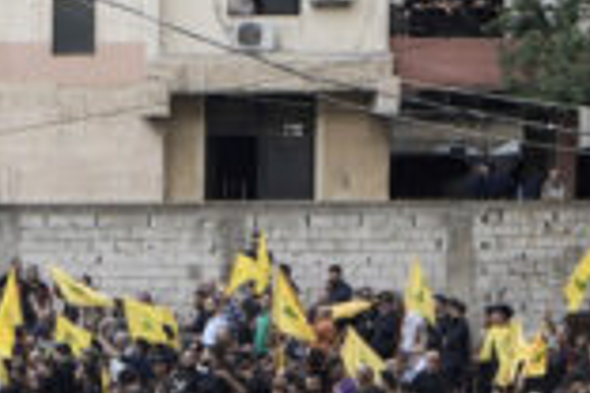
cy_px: 459
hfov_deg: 8.5
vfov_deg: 5.9
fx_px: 3769
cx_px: -579
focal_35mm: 230
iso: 250
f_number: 5
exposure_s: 1/200
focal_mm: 35
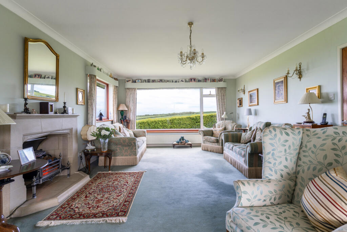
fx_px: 183
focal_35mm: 19
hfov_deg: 86.9
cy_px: 116
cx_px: 174
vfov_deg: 64.6
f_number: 11
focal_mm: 19
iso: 400
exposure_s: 1/100
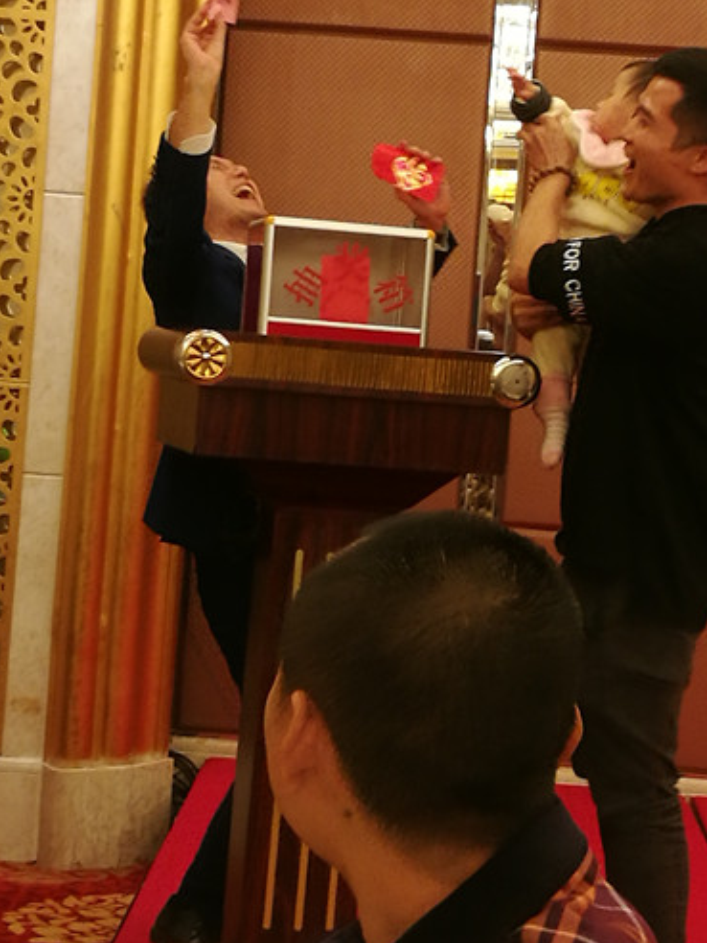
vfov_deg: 21.5
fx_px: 2478
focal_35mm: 91
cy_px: 337
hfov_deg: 16.2
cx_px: 381
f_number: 2.2
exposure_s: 1/33.3
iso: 250
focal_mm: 4.5
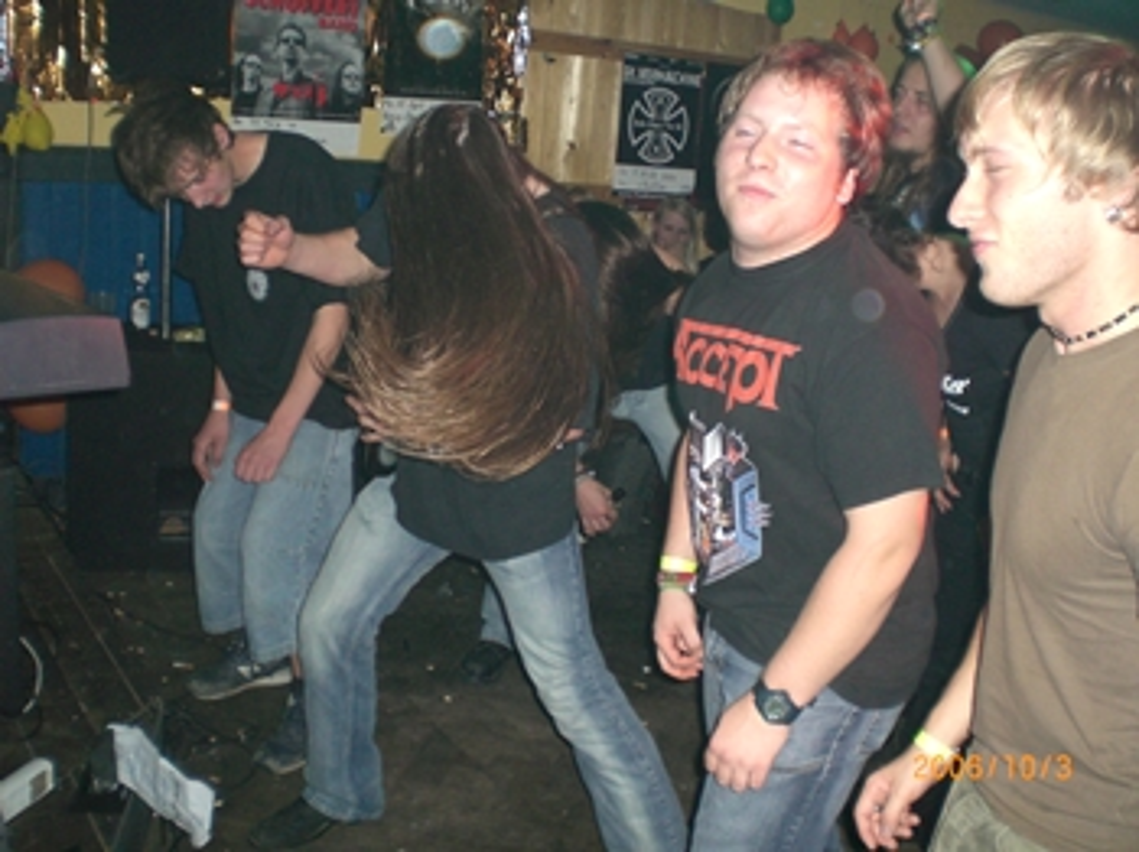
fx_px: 1249
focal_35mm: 38
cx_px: 570
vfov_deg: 37.7
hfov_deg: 49.0
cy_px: 426
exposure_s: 1/60
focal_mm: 6.3
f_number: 3.1
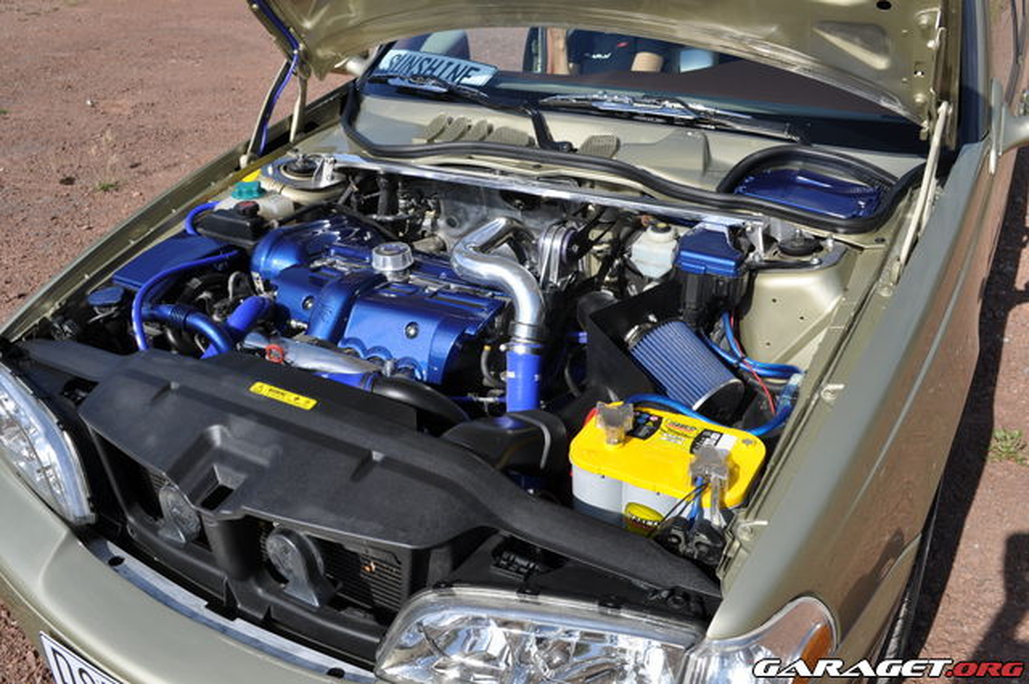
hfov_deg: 62.0
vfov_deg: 43.5
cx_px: 514
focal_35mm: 30
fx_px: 856
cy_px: 342
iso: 200
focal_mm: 20
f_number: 10
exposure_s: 1/400
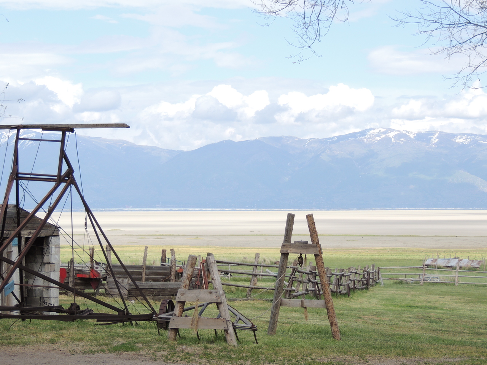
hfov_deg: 18.7
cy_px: 182
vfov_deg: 14.1
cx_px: 244
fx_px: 1477
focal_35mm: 105
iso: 100
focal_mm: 18.7
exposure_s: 1/500
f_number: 4.2
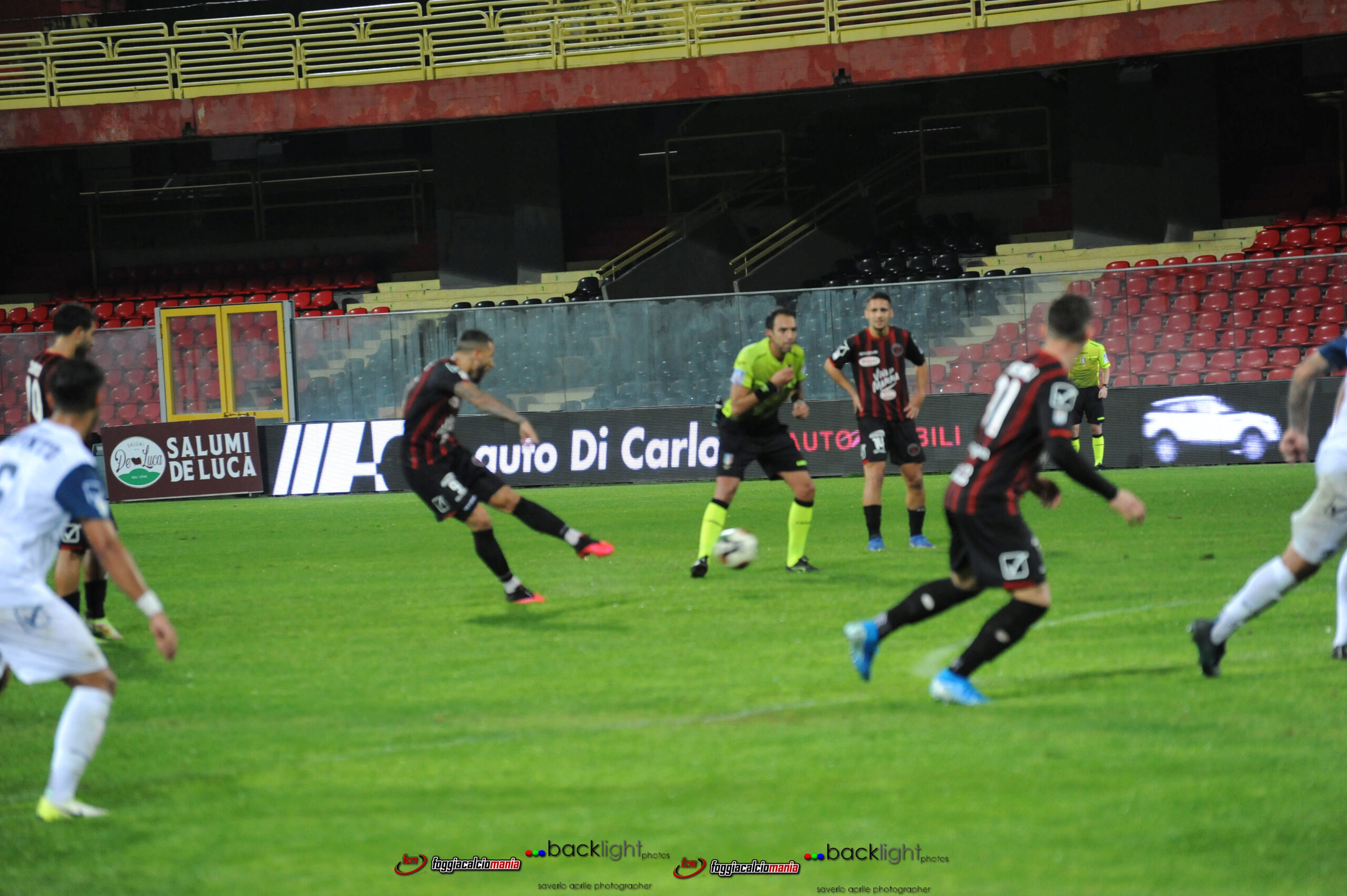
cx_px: 674
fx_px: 7478
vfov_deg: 6.9
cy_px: 448
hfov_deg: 10.3
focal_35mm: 200
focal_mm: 200
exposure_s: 1/400
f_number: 5.3
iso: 3200
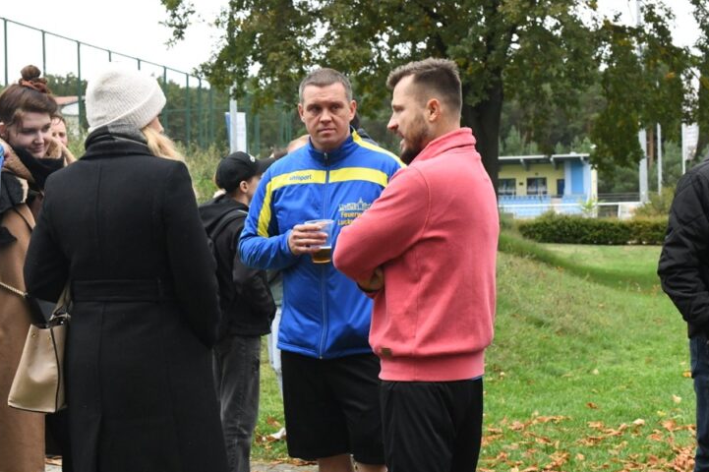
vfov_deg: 19.2
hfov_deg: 28.2
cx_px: 220
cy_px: 224
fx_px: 1398
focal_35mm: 71
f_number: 9
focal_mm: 50
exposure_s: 1/1600
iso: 6400
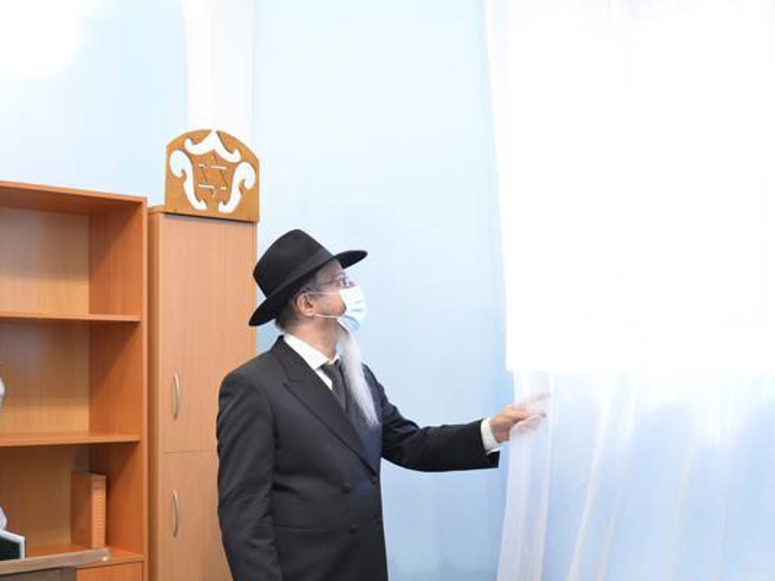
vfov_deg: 31.4
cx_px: 256
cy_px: 359
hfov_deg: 40.7
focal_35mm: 46
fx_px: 1030
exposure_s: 1/50
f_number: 4
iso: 3200
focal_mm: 32
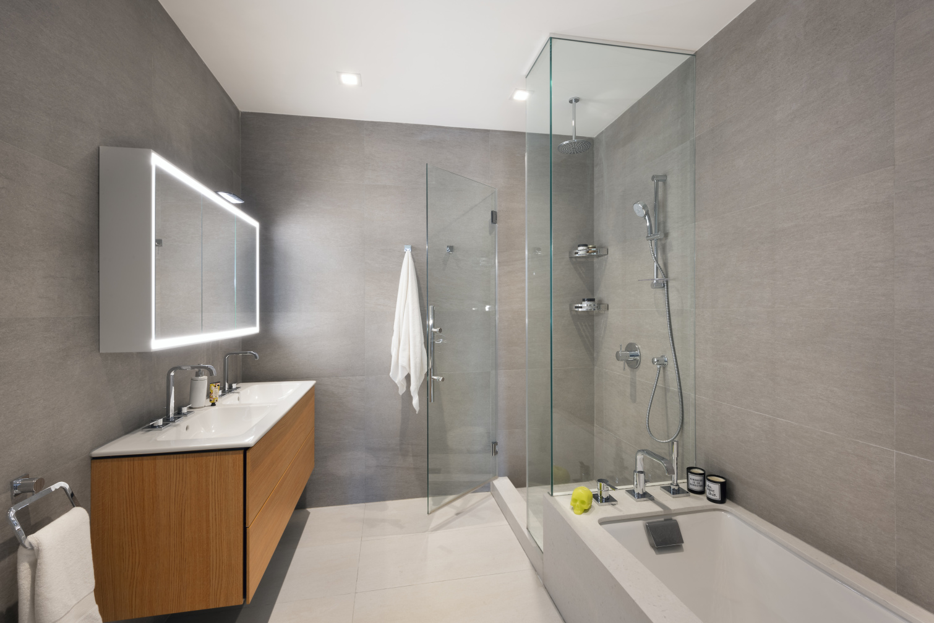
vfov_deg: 73.8
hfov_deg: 96.7
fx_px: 415
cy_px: 312
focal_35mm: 16
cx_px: 467
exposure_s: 5
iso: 80
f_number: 18
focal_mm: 16
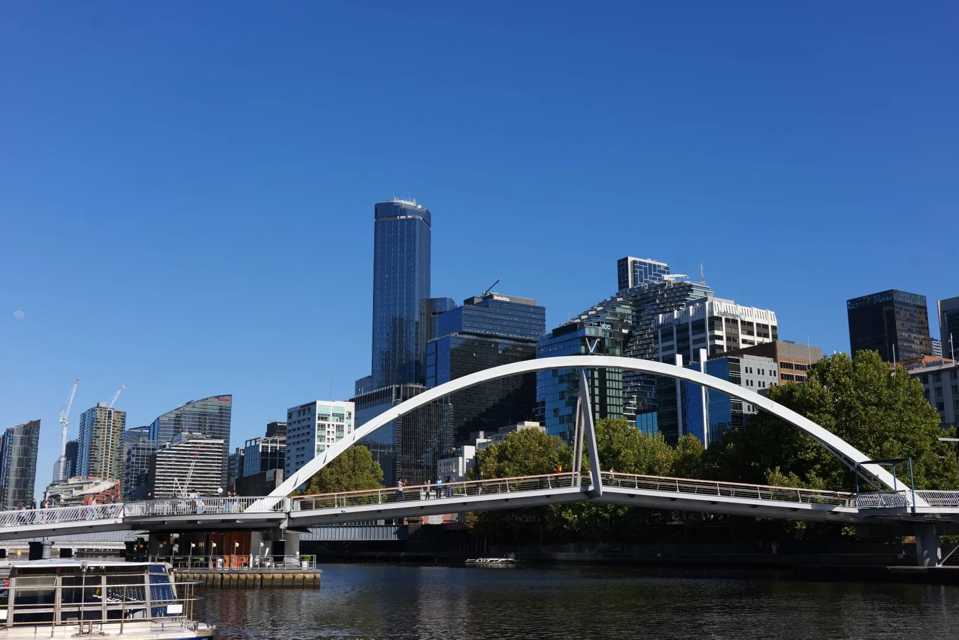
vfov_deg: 36.9
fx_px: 959
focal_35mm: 36
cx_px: 480
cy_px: 320
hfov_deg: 53.1
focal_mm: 36
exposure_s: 1/320
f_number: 8
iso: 100
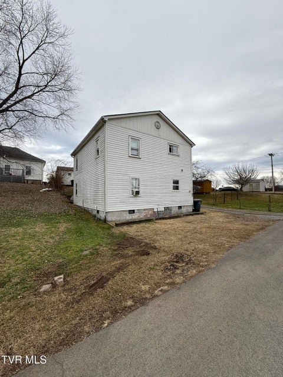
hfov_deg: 85.7
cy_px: 188
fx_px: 153
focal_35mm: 14
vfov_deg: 102.1
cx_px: 142
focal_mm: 2.22
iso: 50
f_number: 2.2
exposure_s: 1/376
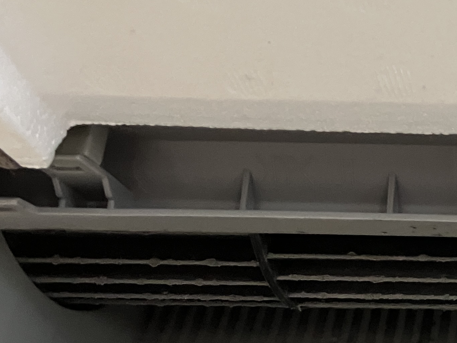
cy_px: 328
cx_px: 639
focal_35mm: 83
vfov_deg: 17.4
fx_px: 1096
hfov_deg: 20.8
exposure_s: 1/50
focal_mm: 3.99
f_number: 1.8
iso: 200
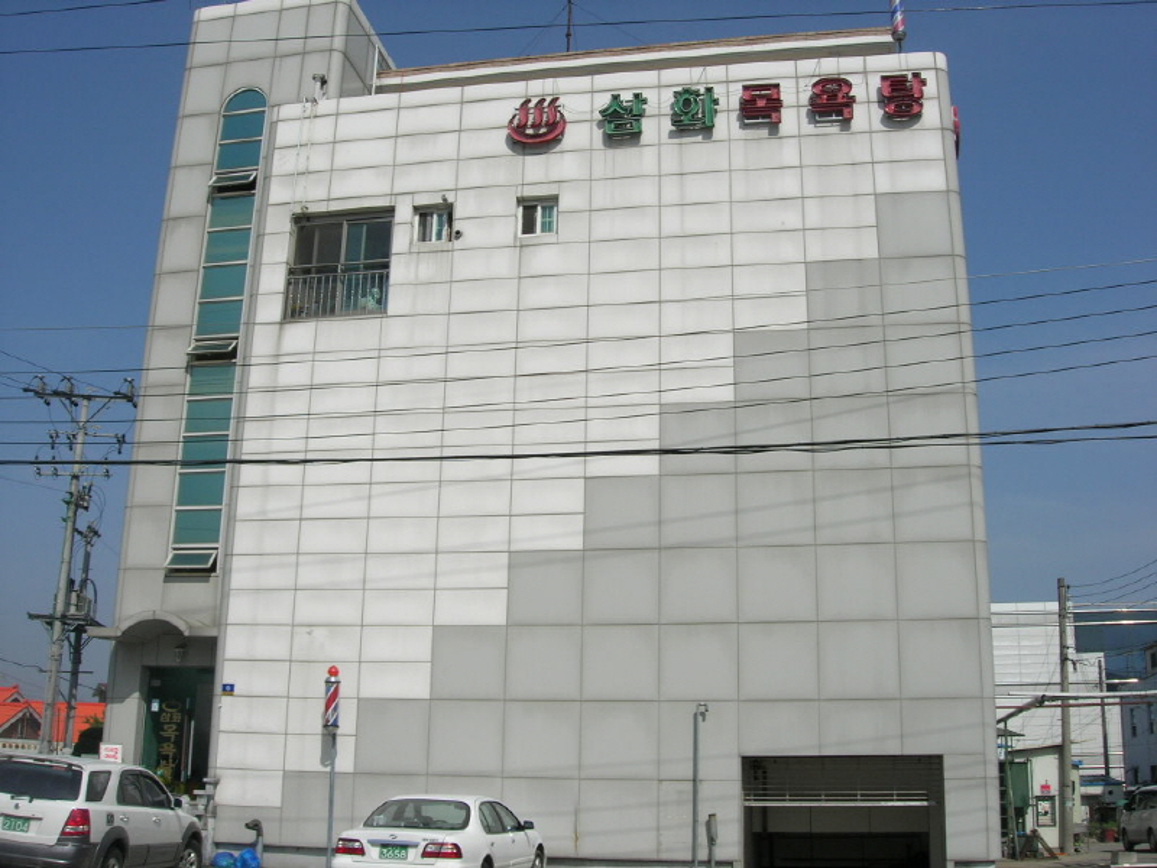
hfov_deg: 49.0
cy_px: 434
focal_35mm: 38
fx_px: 1270
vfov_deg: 37.7
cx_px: 578
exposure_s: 1/1179
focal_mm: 7.8
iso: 64
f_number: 4.8
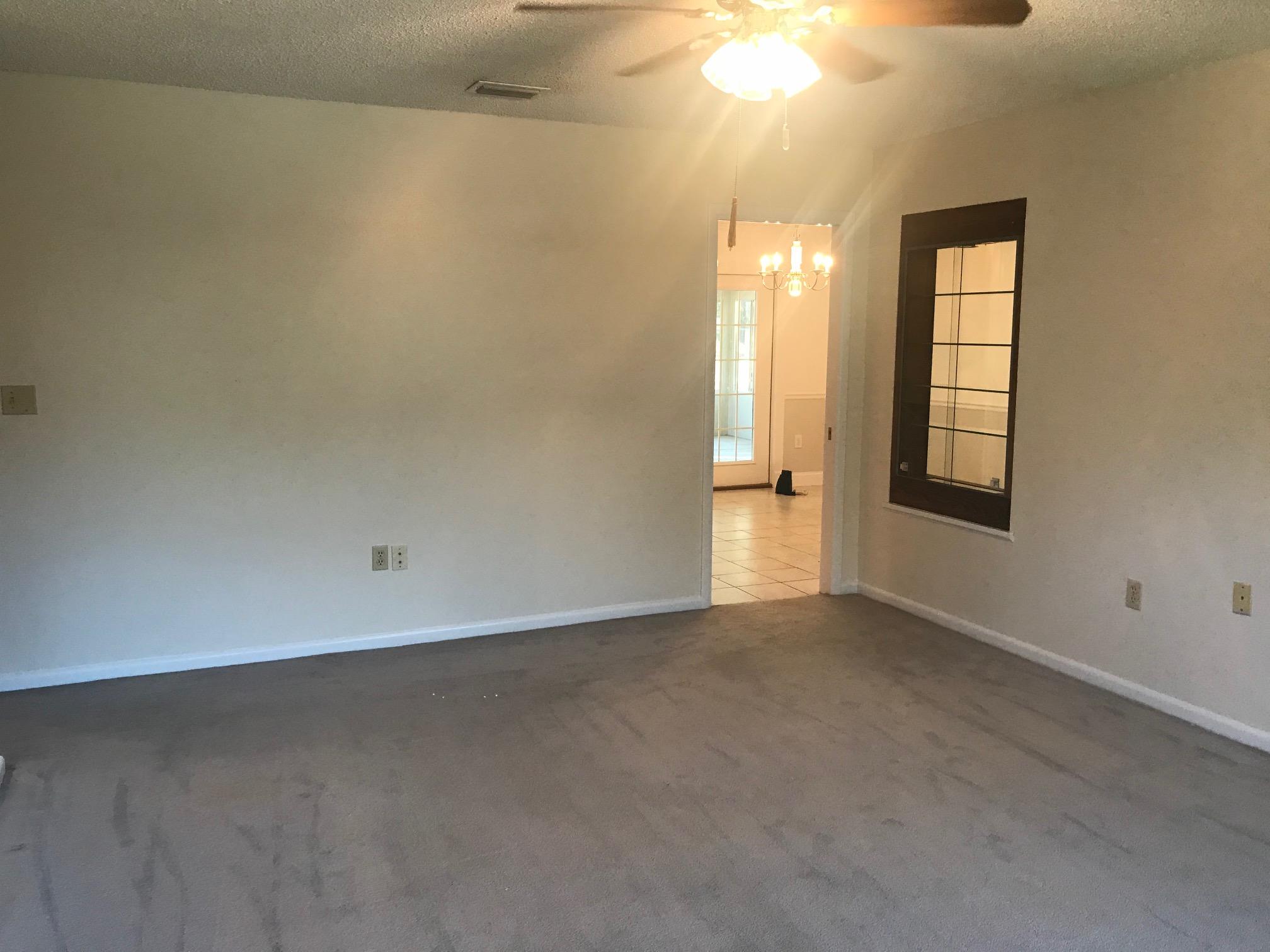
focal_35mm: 28
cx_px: 635
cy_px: 476
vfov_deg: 49.7
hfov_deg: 63.4
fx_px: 1027
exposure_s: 1/30
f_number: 1.8
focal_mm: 3.99
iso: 32
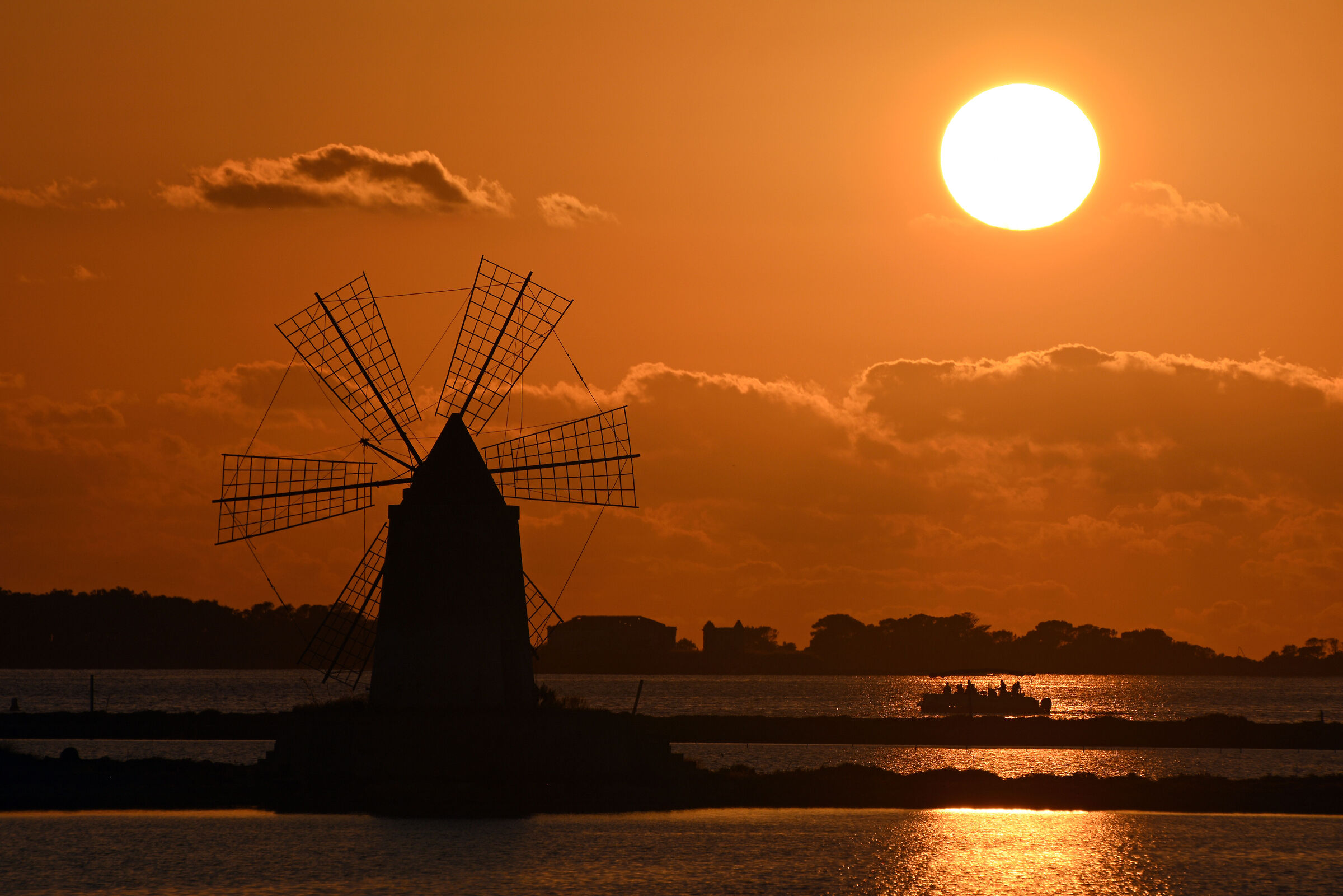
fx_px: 16786
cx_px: 672
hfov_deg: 4.6
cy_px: 448
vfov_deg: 3.1
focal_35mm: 450
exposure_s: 1/2500
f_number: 8
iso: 100
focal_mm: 300
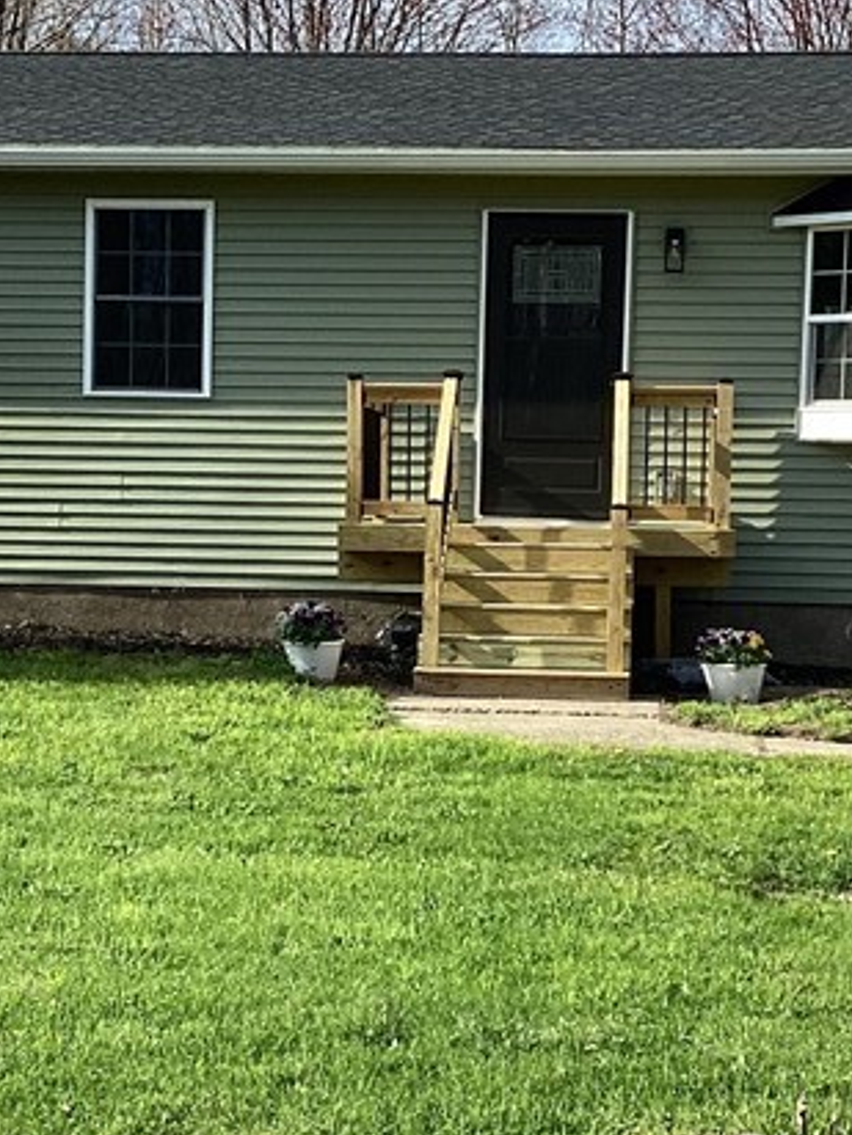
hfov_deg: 19.1
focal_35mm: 77
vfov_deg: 25.3
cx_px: 328
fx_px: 2527
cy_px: 689
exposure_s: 1/831
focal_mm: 3.3
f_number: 2.4
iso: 25
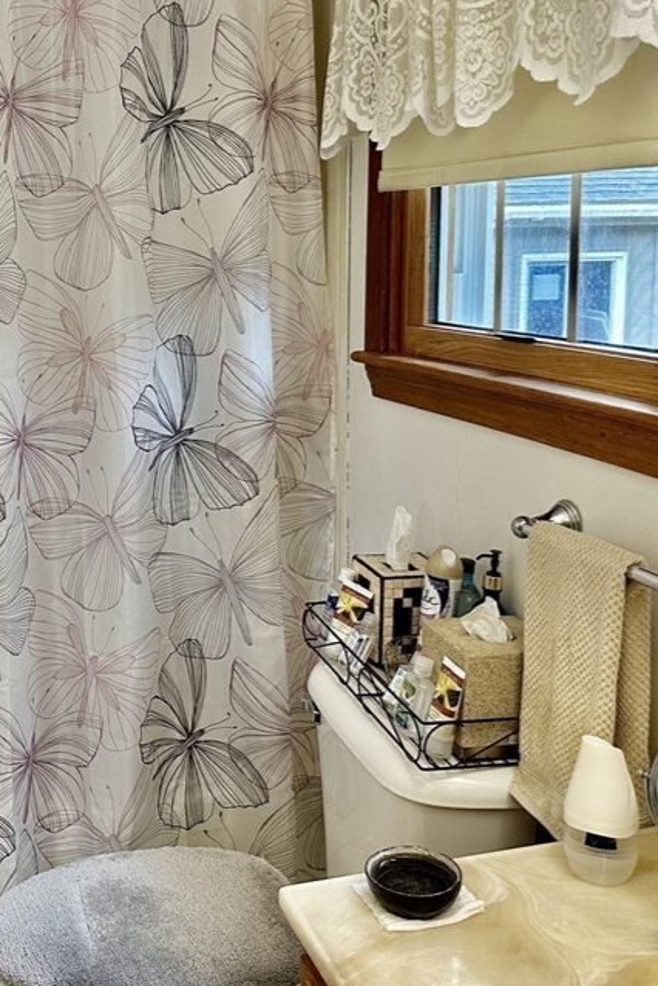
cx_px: 111
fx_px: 1097
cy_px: 404
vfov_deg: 48.2
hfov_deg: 32.3
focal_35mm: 40
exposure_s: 1/120
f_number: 1.78
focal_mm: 6.86
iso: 200
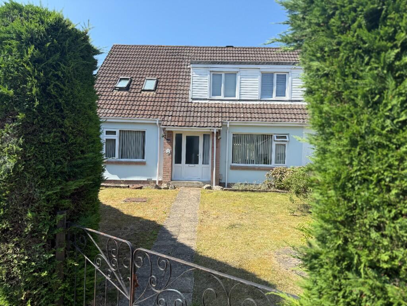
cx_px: 204
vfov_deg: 56.8
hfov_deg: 71.6
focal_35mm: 24
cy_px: 153
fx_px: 282
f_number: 1.78
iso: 80
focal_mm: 6.76
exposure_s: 1/2525
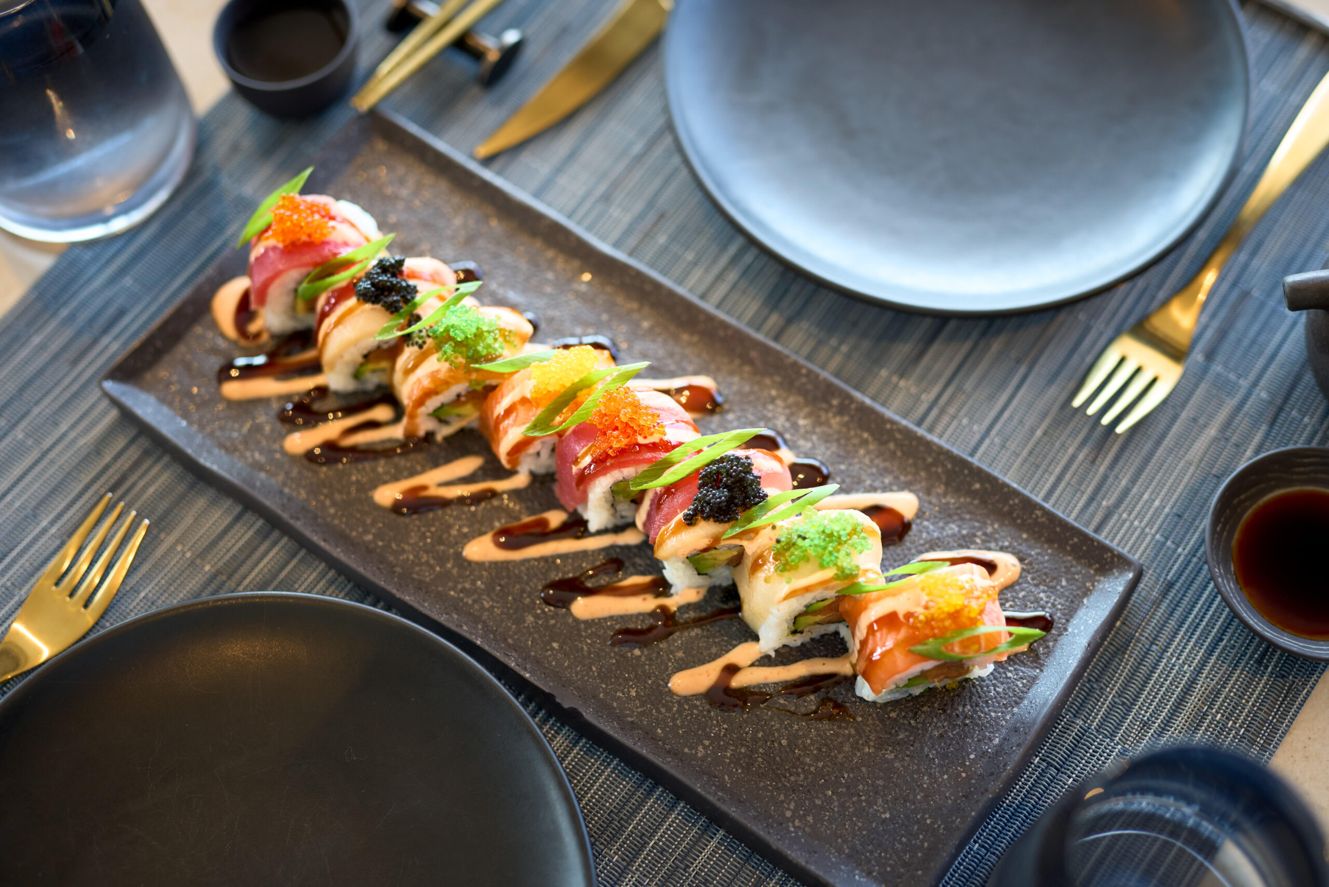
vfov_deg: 27.0
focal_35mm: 50
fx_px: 1846
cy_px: 444
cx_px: 664
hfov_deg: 39.6
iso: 800
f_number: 2.2
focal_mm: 50
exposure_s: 1/250
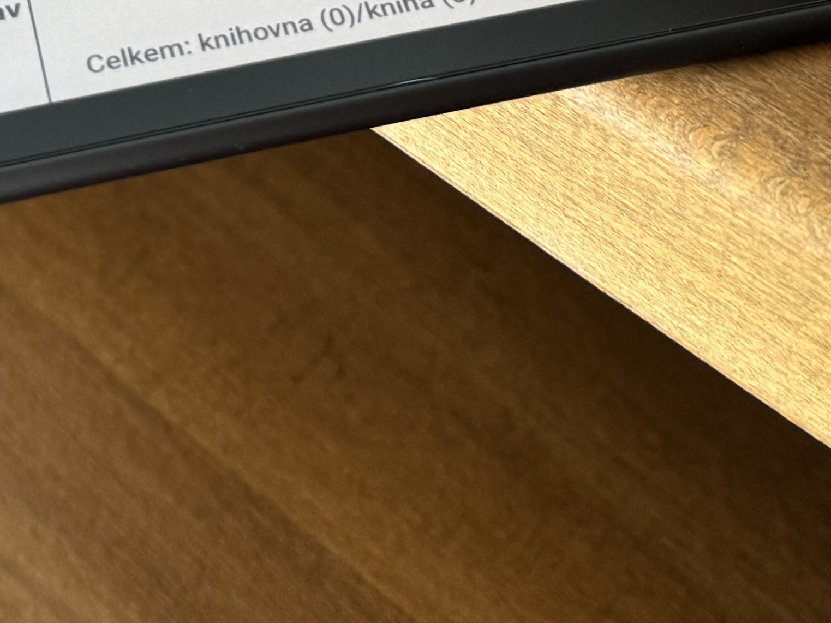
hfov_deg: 21.6
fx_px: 2160
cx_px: 194
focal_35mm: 90
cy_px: -417
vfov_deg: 14.8
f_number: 1.78
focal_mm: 6.76
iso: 160
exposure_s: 1/64
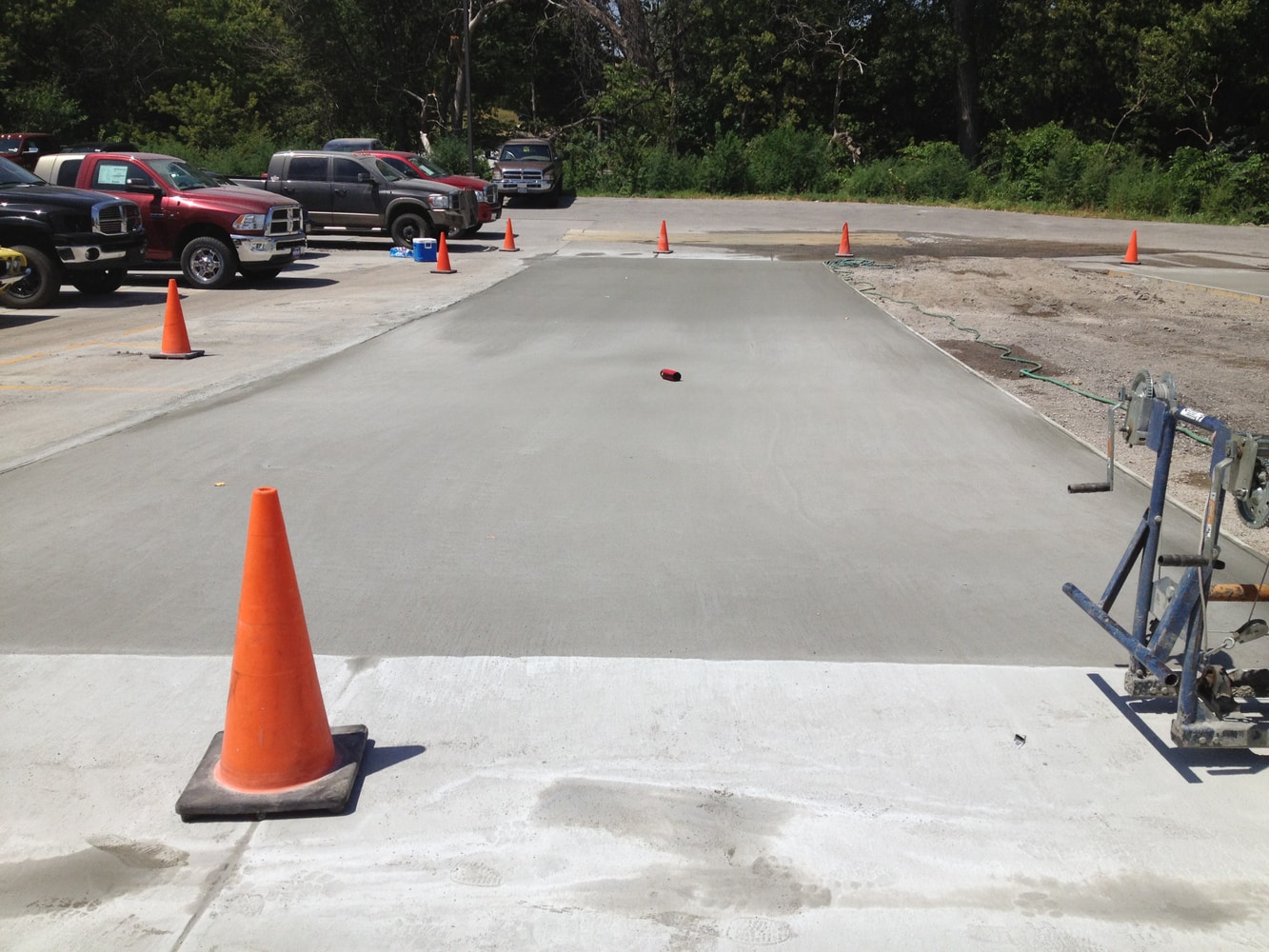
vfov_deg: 40.7
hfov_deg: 52.6
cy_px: 476
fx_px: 1283
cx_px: 634
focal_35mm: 35
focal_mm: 4.28
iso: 64
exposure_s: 1/3460
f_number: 2.4
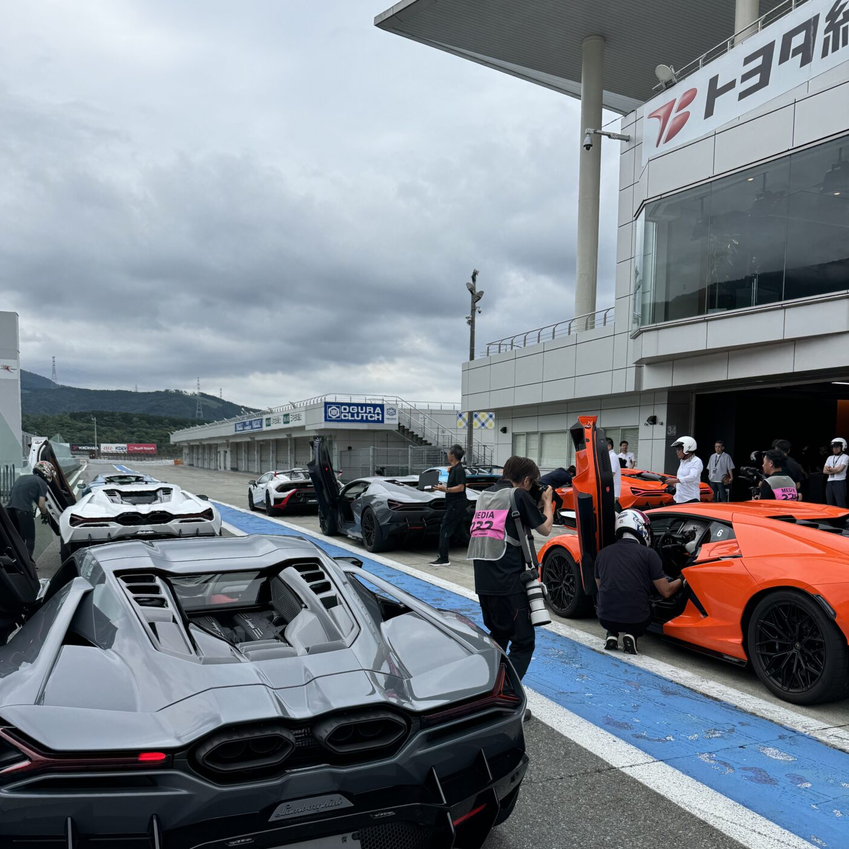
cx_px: 416
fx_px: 805
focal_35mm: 29
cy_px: 533
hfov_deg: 55.6
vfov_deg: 55.0
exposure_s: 1/1818
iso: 80
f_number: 1.78
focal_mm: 6.76
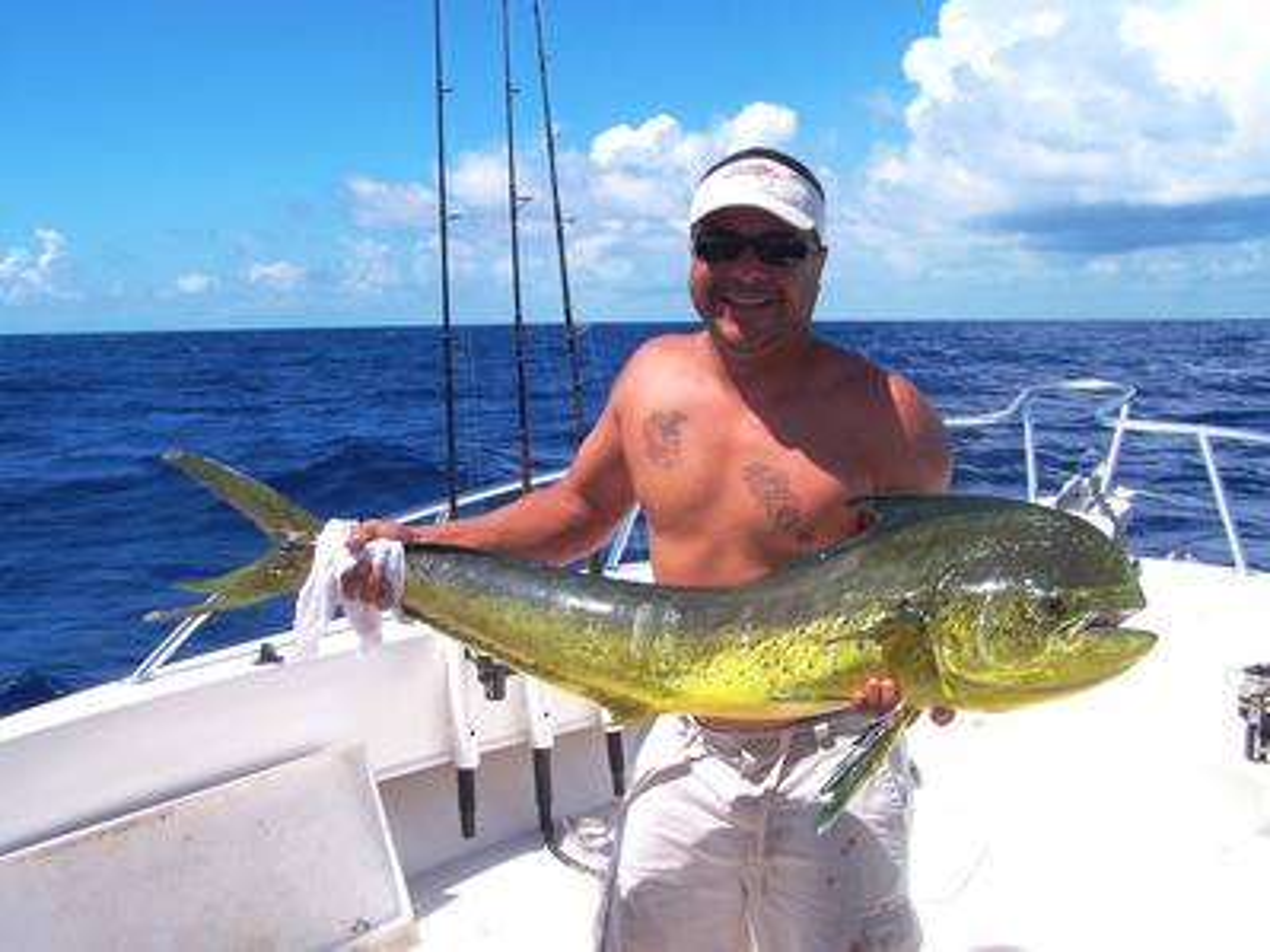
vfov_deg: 37.7
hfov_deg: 49.0
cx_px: 635
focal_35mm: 38
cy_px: 476
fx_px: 1394
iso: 80
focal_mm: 6.3
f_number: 5.6
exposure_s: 1/500
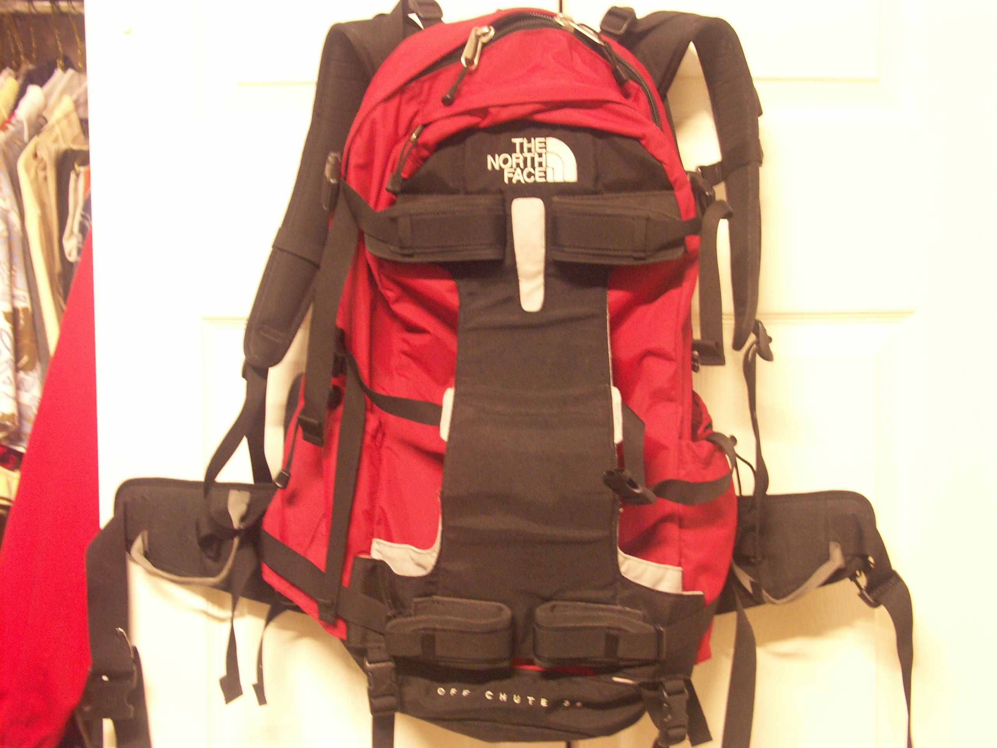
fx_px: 1325
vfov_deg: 31.5
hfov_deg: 41.2
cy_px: 374
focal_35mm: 46
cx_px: 498
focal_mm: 11.75
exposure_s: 1/2
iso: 200
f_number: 2.8
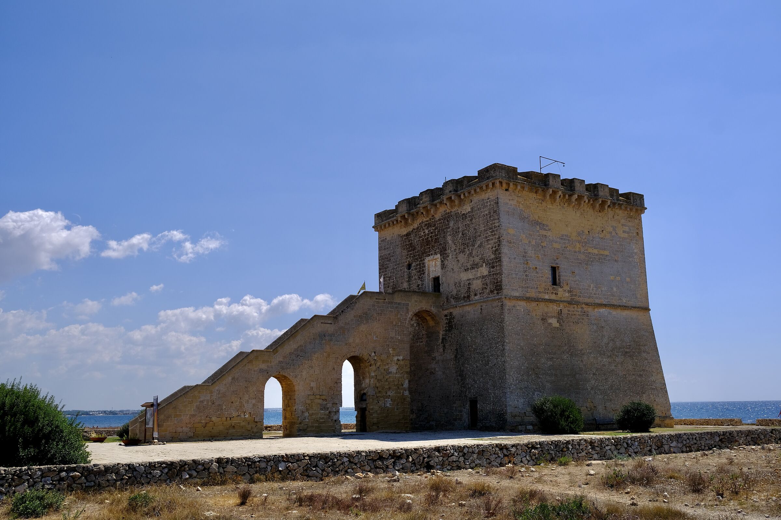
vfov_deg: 37.9
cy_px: 260
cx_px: 390
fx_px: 759
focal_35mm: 35
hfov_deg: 54.4
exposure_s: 1/680
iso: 160
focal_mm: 23
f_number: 8
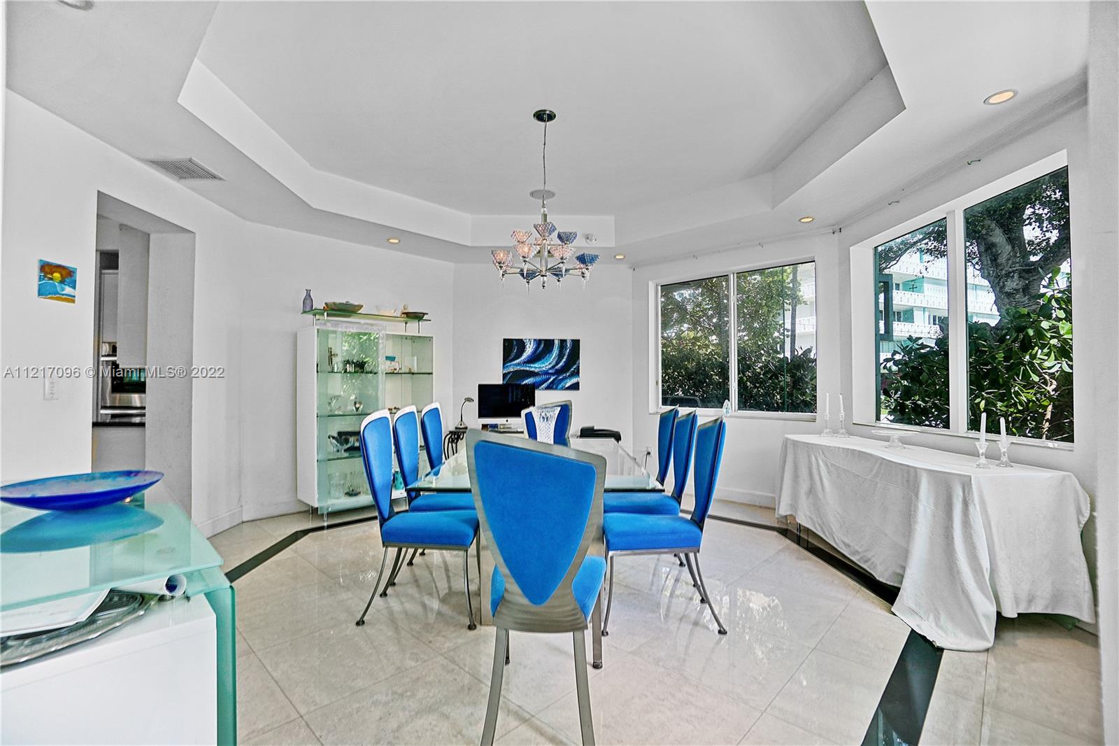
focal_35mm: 15
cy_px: 373
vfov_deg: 77.3
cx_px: 560
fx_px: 466
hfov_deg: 100.4
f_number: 5.6
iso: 200
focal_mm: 10
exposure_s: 1/30
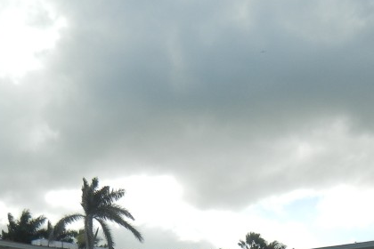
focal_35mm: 76
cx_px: 160
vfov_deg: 16.8
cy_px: 333
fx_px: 789
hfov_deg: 26.6
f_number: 7
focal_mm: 5.4
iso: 160
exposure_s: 1/364
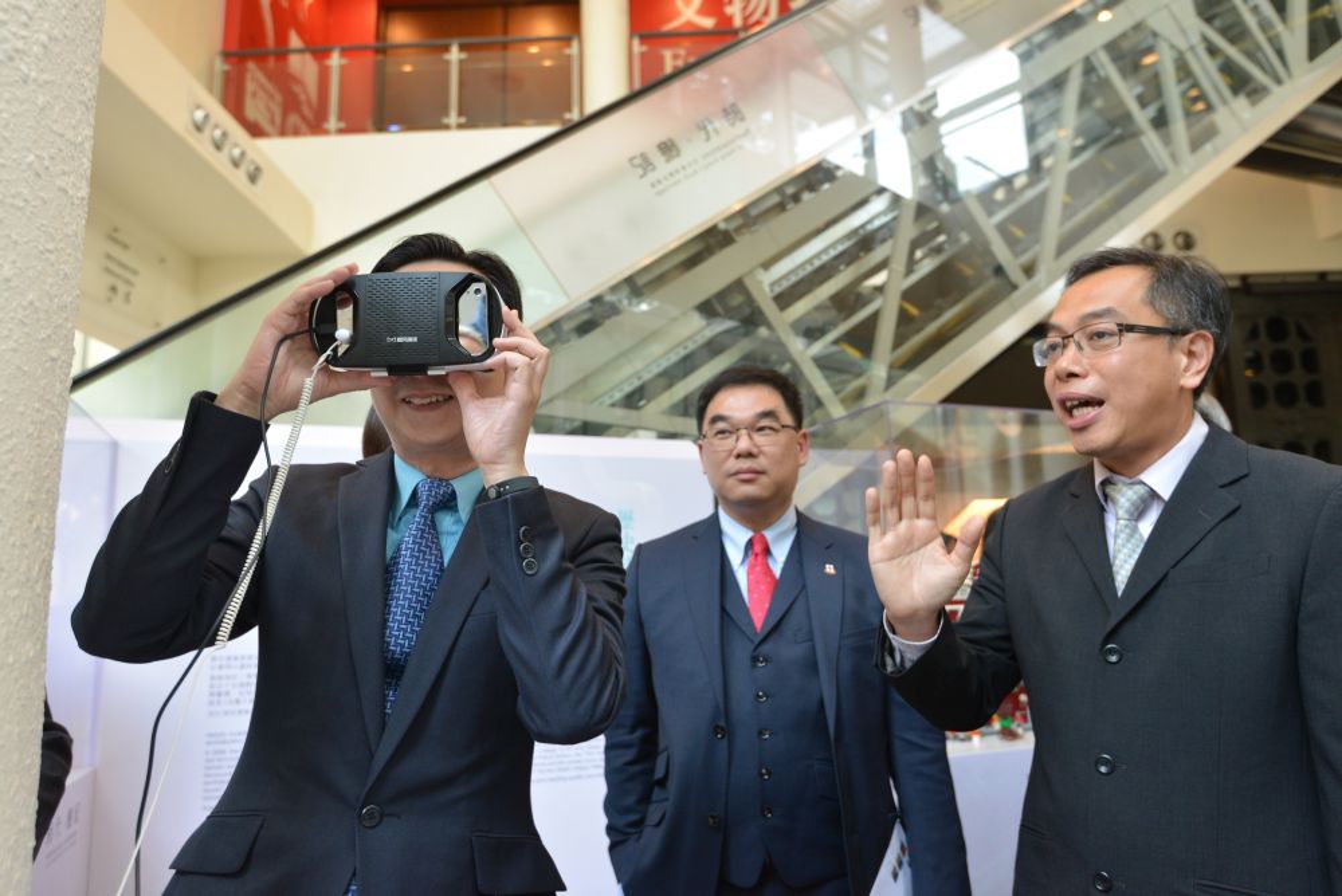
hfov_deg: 71.5
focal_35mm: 25
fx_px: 932
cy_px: 448
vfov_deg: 51.3
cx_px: 671
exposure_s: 1/100
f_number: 4
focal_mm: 25
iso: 1250
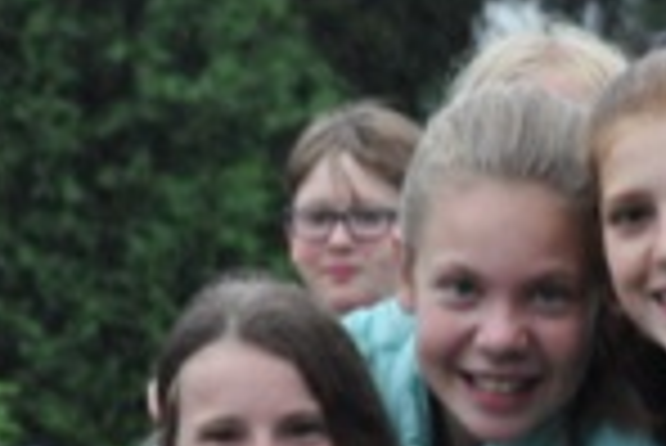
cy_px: 340
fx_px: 8981
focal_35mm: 485
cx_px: 580
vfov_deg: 2.8
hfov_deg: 4.2
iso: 2000
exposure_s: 1/320
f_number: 9
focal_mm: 120
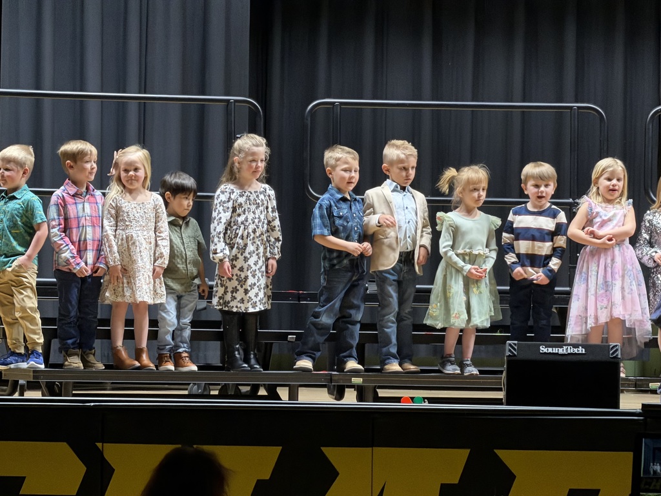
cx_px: 330
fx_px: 3819
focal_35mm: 200
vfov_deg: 7.4
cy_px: 248
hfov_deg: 9.9
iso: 500
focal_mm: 16.89
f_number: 2.8
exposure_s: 1/60
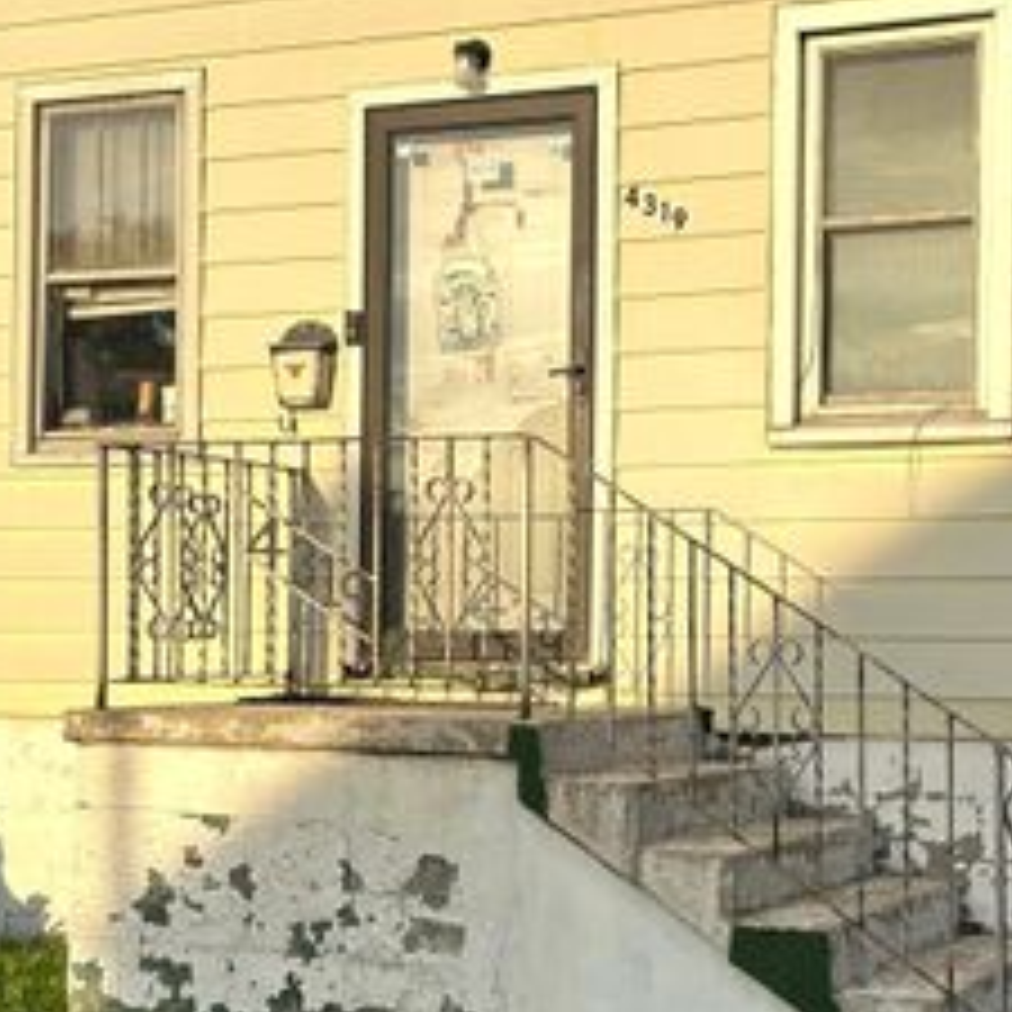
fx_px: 2084
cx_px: 702
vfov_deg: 27.3
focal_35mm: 63
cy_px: 587
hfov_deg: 27.1
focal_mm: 6.86
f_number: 1.78
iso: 80
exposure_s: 1/1988
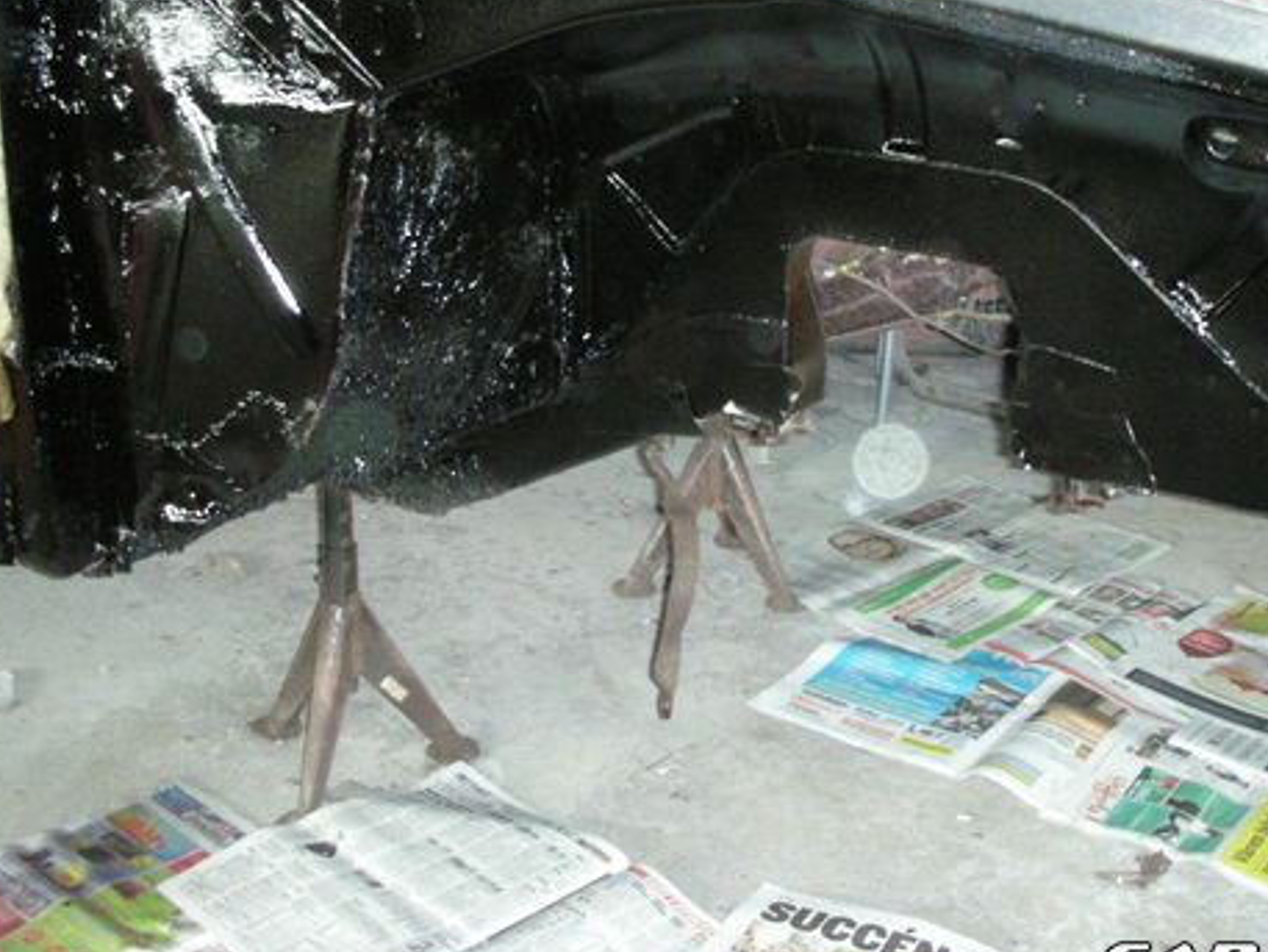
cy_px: 319
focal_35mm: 49
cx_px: 691
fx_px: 1795
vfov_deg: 29.5
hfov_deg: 38.9
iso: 313
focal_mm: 5.8
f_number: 2.8
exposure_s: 1/60
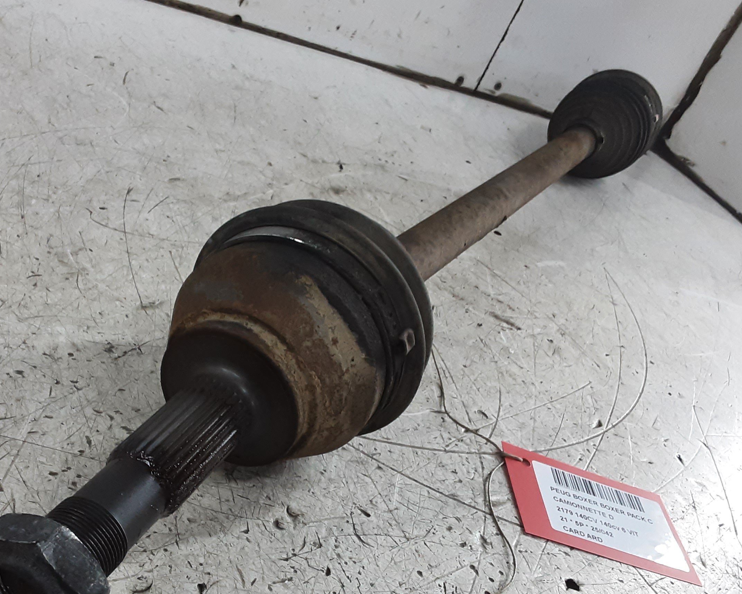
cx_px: 282
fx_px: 878
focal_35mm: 40
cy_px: 376
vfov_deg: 37.1
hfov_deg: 45.4
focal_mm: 2.91
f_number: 1.9
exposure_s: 1/50
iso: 125
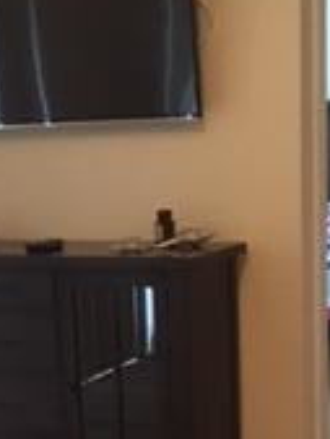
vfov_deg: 17.5
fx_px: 1396
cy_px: 423
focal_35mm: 110
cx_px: 68
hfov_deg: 13.4
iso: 250
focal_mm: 4.15
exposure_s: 1/15
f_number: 2.2
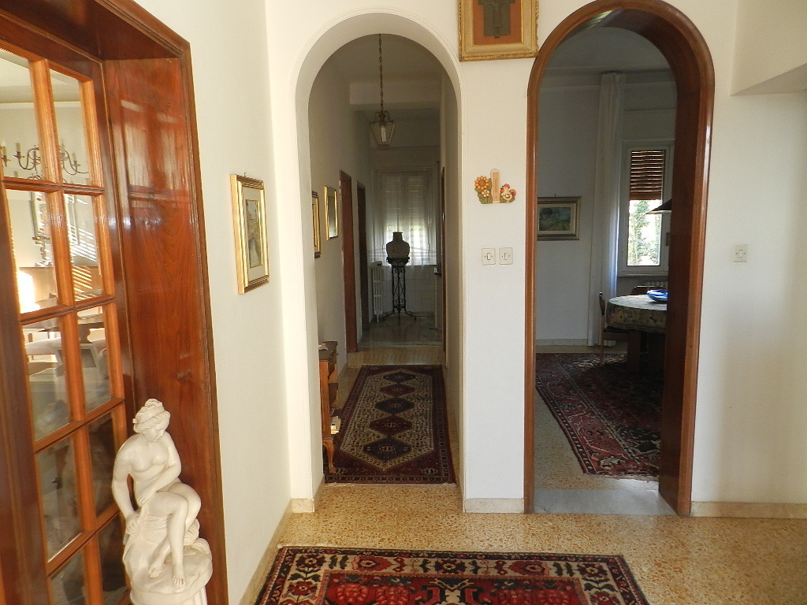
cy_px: 302
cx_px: 404
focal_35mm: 23
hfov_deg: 73.9
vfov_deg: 58.9
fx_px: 536
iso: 200
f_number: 3.4
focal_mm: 4
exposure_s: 1/30
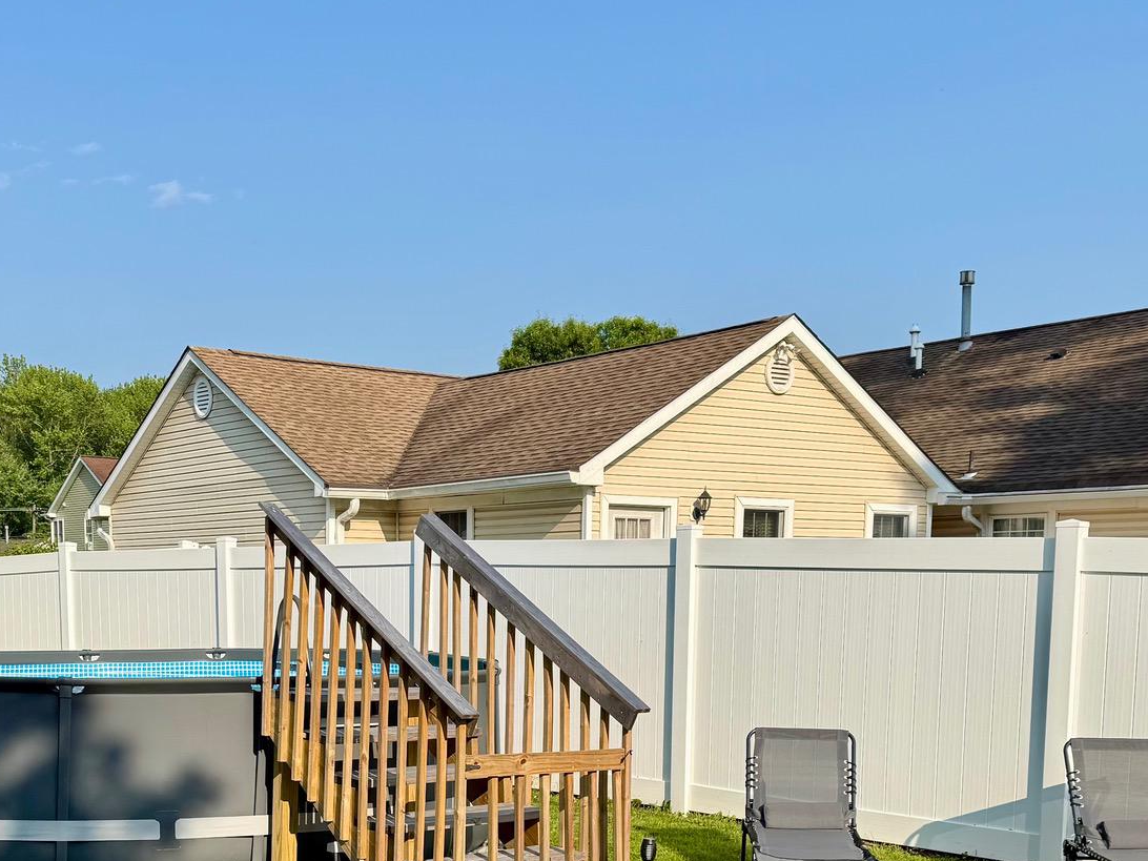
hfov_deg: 41.8
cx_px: 442
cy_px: 749
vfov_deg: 30.9
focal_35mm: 45
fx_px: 1492
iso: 80
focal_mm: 6.76
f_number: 1.78
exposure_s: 1/5319
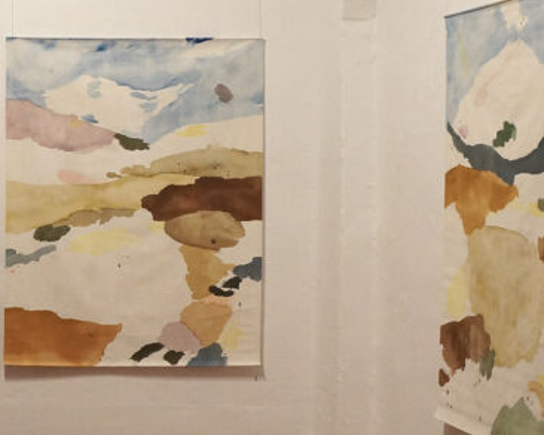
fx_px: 1015
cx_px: 67
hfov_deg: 29.0
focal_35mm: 63
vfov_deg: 24.1
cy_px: 131
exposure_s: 1/60
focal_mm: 16
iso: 800
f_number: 4
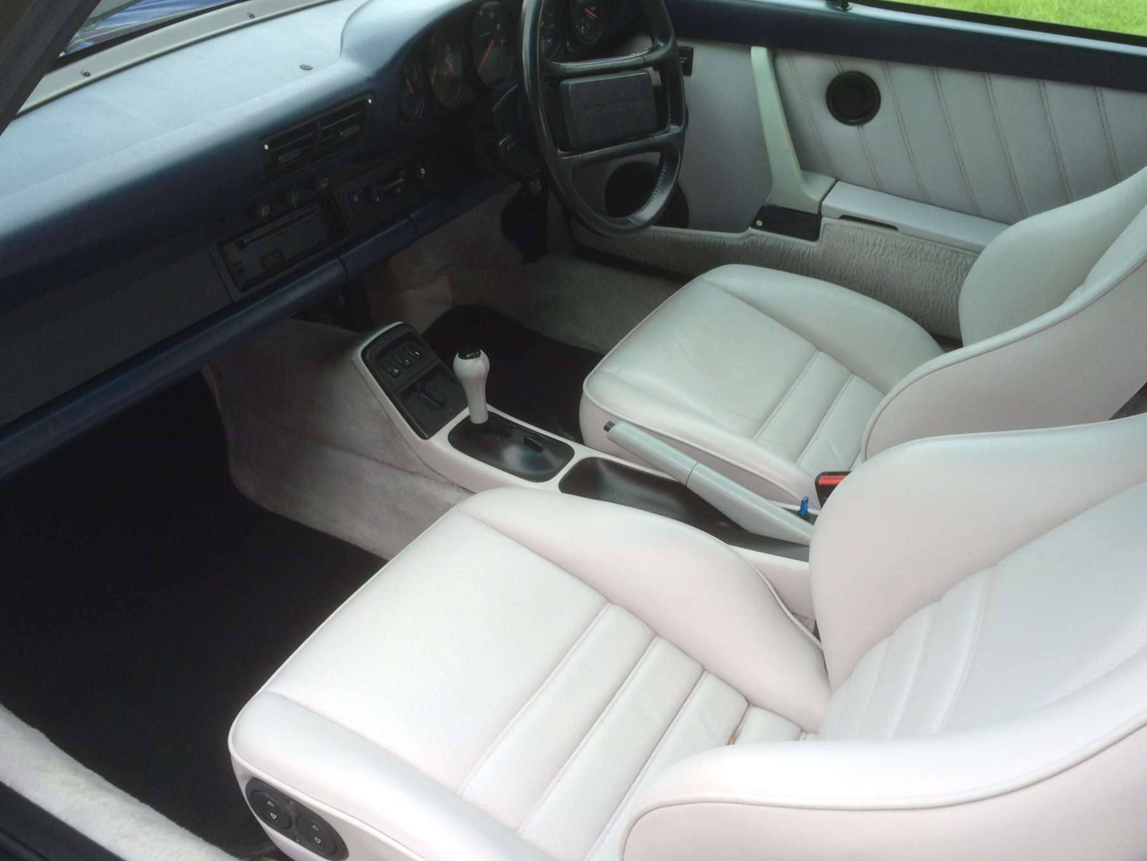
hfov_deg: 55.3
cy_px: 449
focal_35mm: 33
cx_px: 561
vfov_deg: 42.9
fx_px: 1094
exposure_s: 1/214
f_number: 2.2
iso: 32
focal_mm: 4.12
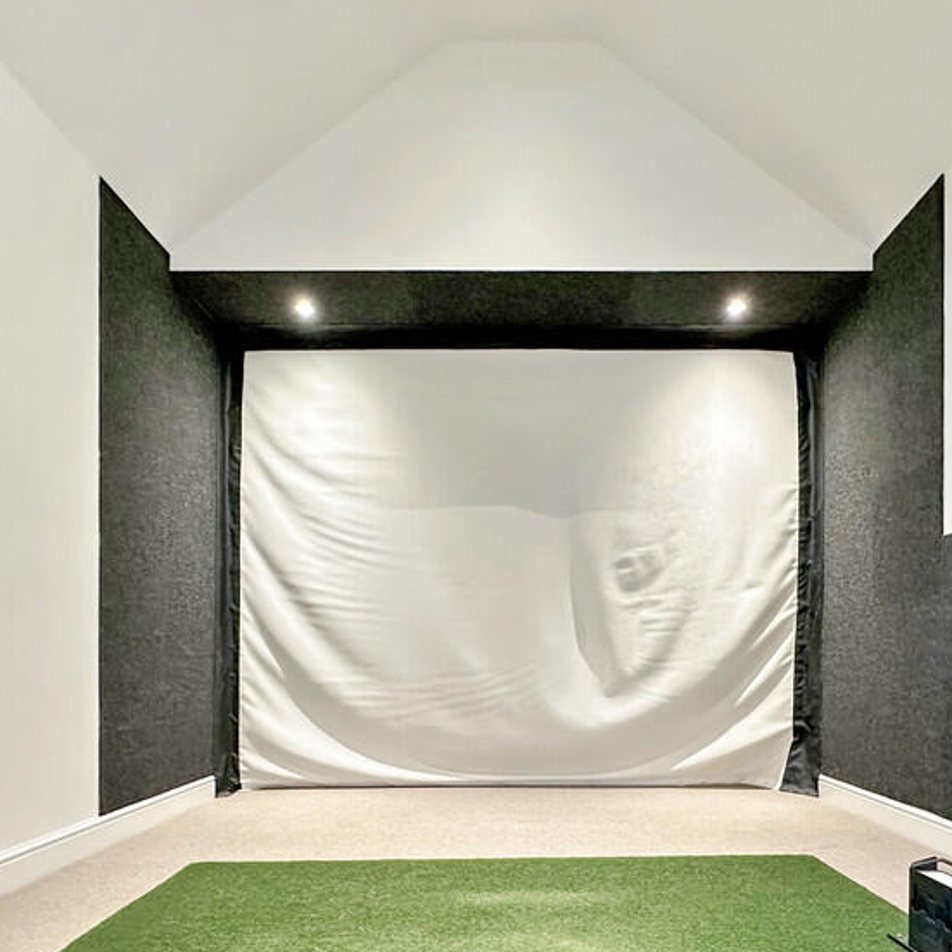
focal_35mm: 23
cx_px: 518
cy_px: 643
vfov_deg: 65.3
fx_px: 716
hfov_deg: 67.1
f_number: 2.2
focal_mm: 2.22
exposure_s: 1/50
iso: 400
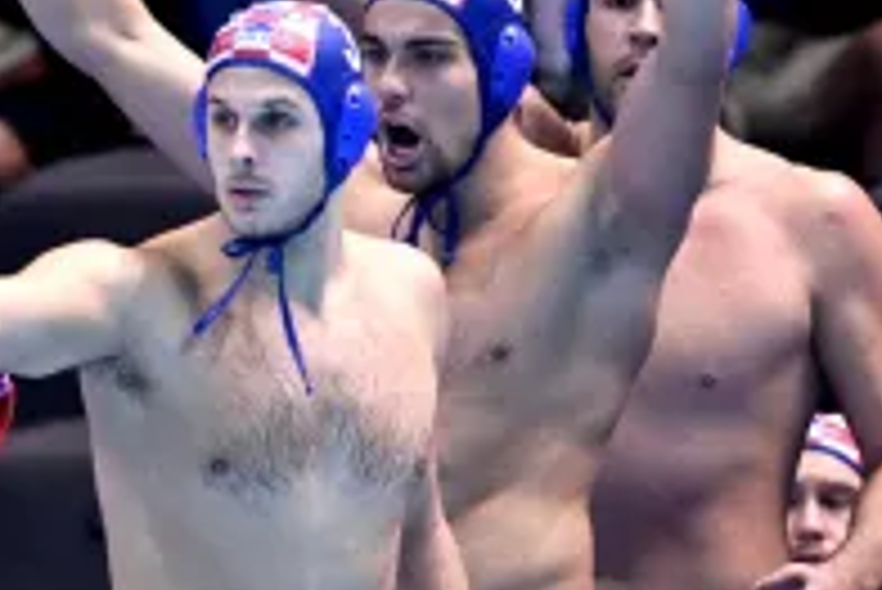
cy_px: 615
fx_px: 38100
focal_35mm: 1554
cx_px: 1008
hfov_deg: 1.3
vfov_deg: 0.9
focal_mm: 400
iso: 4000
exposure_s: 1/1250
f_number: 4
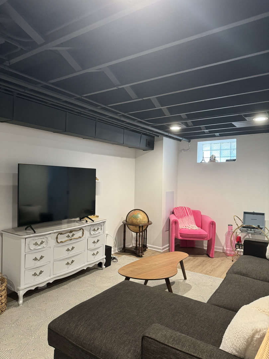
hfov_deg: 56.8
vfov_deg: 71.6
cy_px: 180
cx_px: 134
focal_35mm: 24
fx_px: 249
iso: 320
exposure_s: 1/60
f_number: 1.78
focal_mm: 6.76
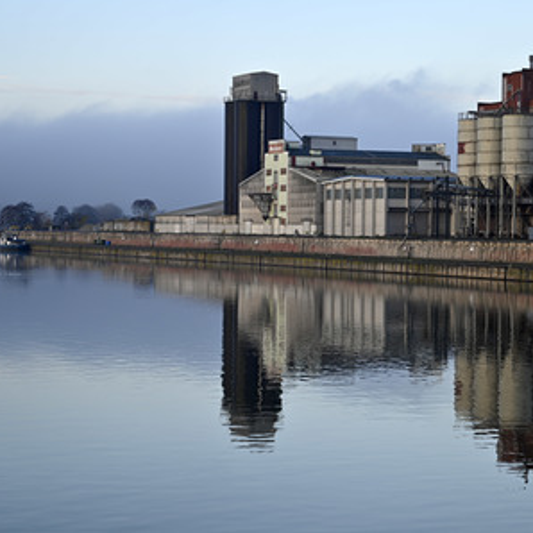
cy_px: 266
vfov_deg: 19.3
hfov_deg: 19.3
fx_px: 1568
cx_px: 325
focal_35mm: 90
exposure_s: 1/400
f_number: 2.8
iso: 50
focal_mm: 70
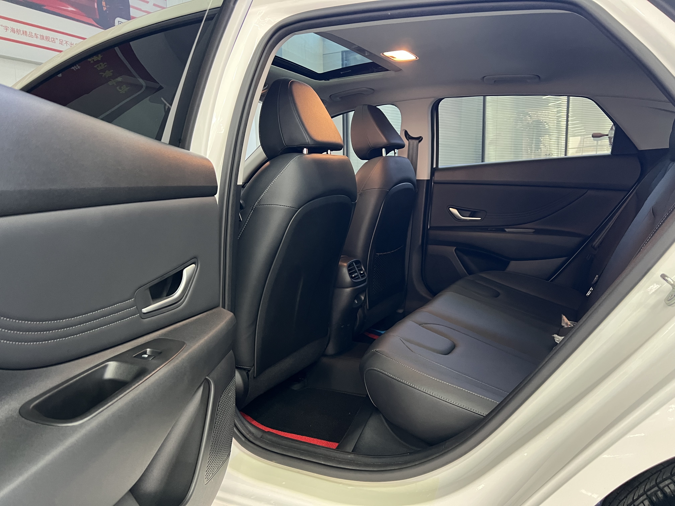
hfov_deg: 67.3
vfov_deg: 53.1
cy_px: 253
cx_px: 338
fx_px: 507
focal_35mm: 26
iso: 400
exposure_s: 1/33
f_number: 1.5
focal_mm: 5.7
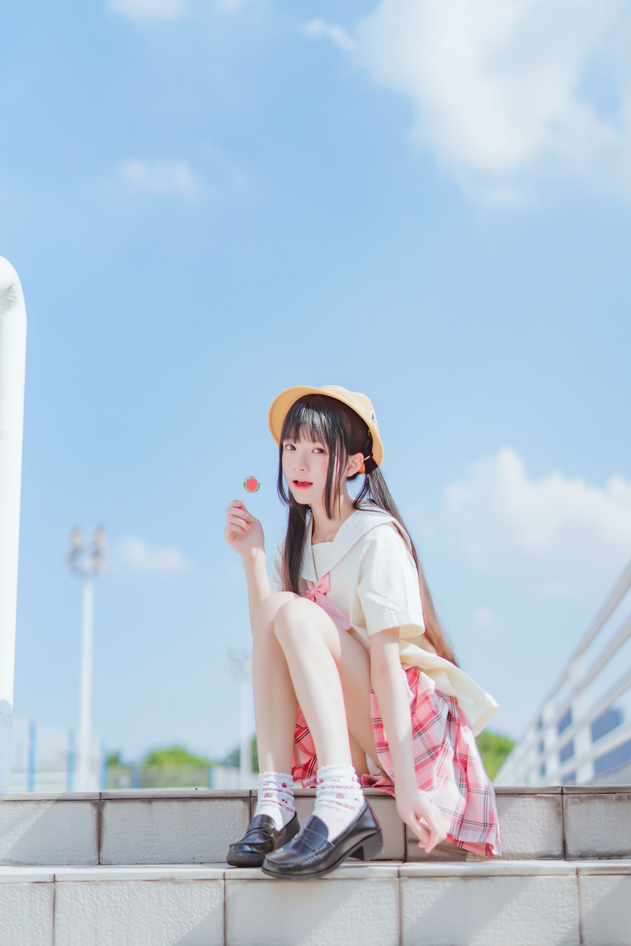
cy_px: 473
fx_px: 1314
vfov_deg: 39.6
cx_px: 316
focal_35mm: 50
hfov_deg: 27.0
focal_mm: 50
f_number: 1.4
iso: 100
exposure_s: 1/4000
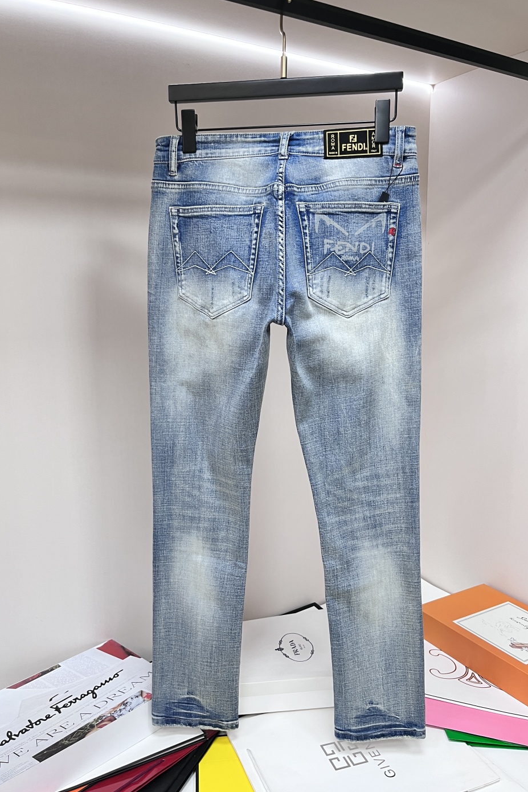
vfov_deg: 65.5
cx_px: 253
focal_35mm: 28
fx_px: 616
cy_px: 396
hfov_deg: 46.4
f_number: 1.6
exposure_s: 1/56
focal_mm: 5.1
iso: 100
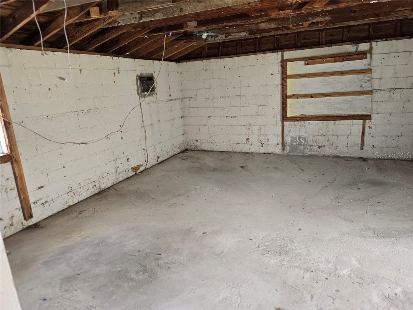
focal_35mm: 23
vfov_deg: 58.9
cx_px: 206
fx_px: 274
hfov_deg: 73.9
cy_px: 155
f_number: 1.7
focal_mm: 6.3
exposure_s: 1/120
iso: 200
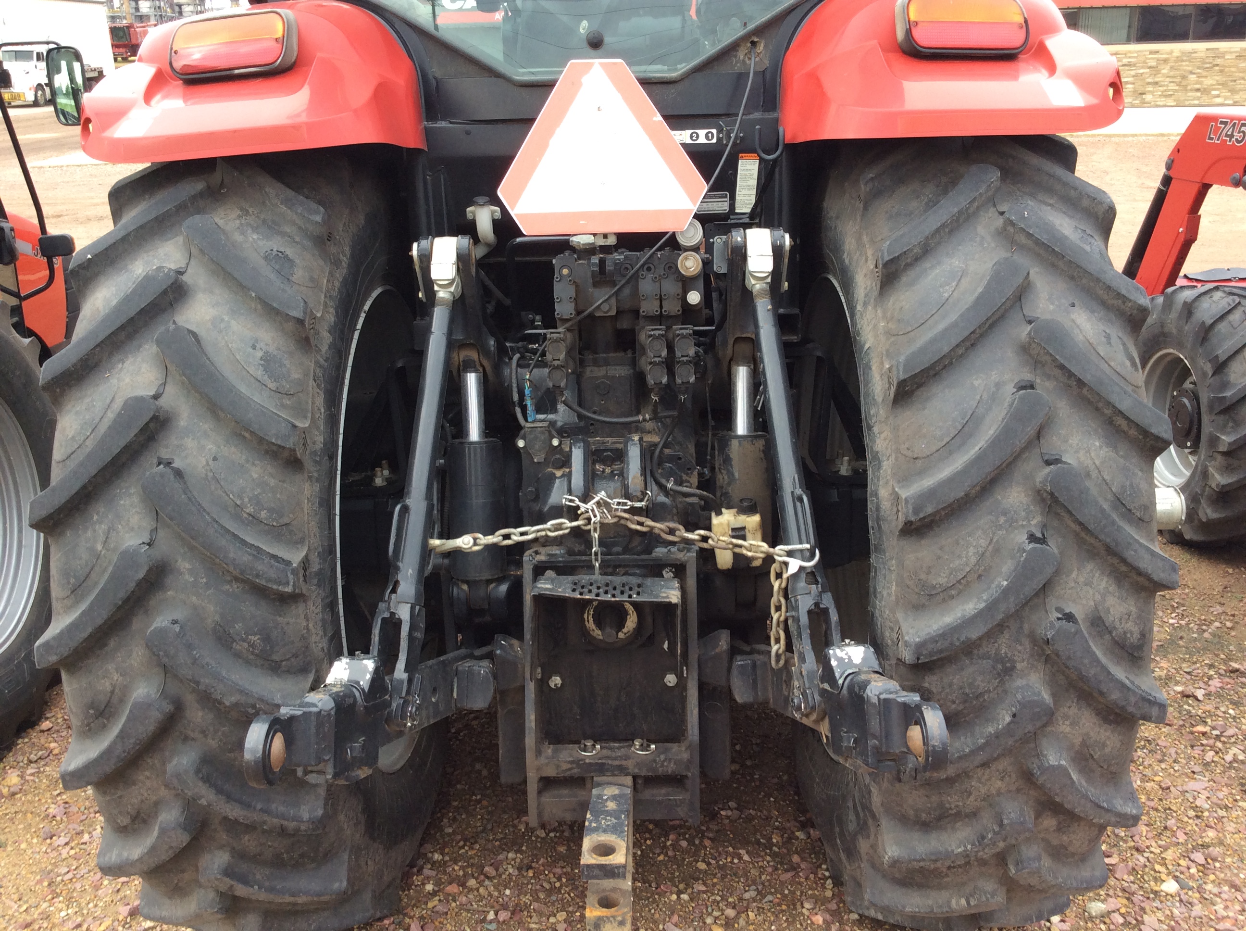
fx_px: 1150
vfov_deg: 44.1
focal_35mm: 32
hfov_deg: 56.9
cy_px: 466
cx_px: 623
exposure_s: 1/152
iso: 32
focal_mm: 3.3
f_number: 2.4
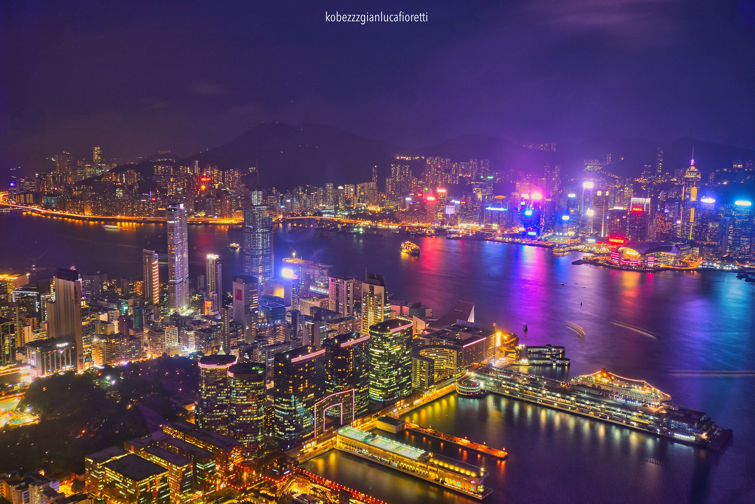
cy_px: 252
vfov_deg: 36.9
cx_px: 378
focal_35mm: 36
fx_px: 755
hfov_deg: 53.1
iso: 100
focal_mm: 24
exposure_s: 30
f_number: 9
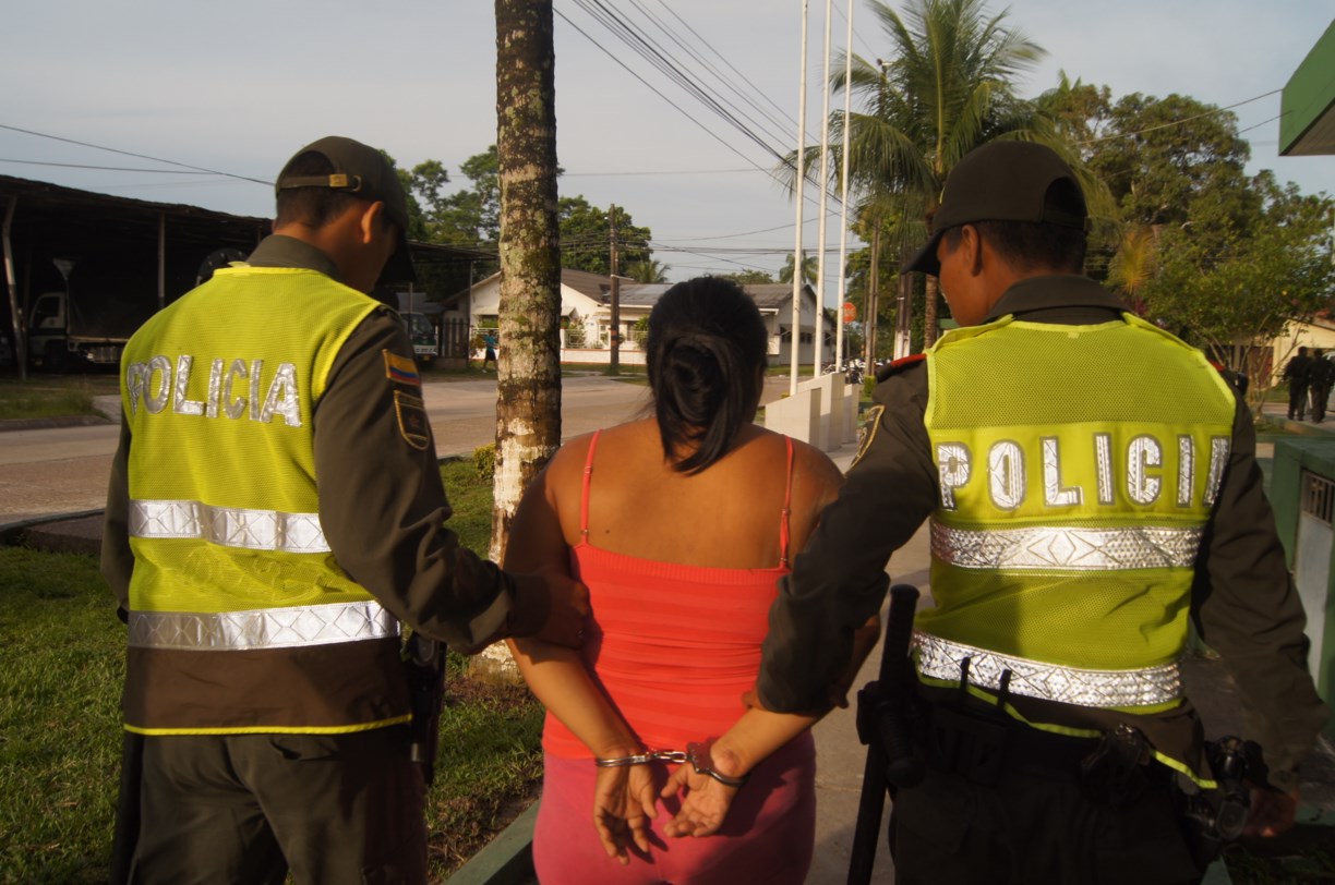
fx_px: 1111
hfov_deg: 62.0
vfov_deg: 43.5
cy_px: 442
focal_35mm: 30
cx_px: 668
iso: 100
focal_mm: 20
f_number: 10
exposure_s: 1/125
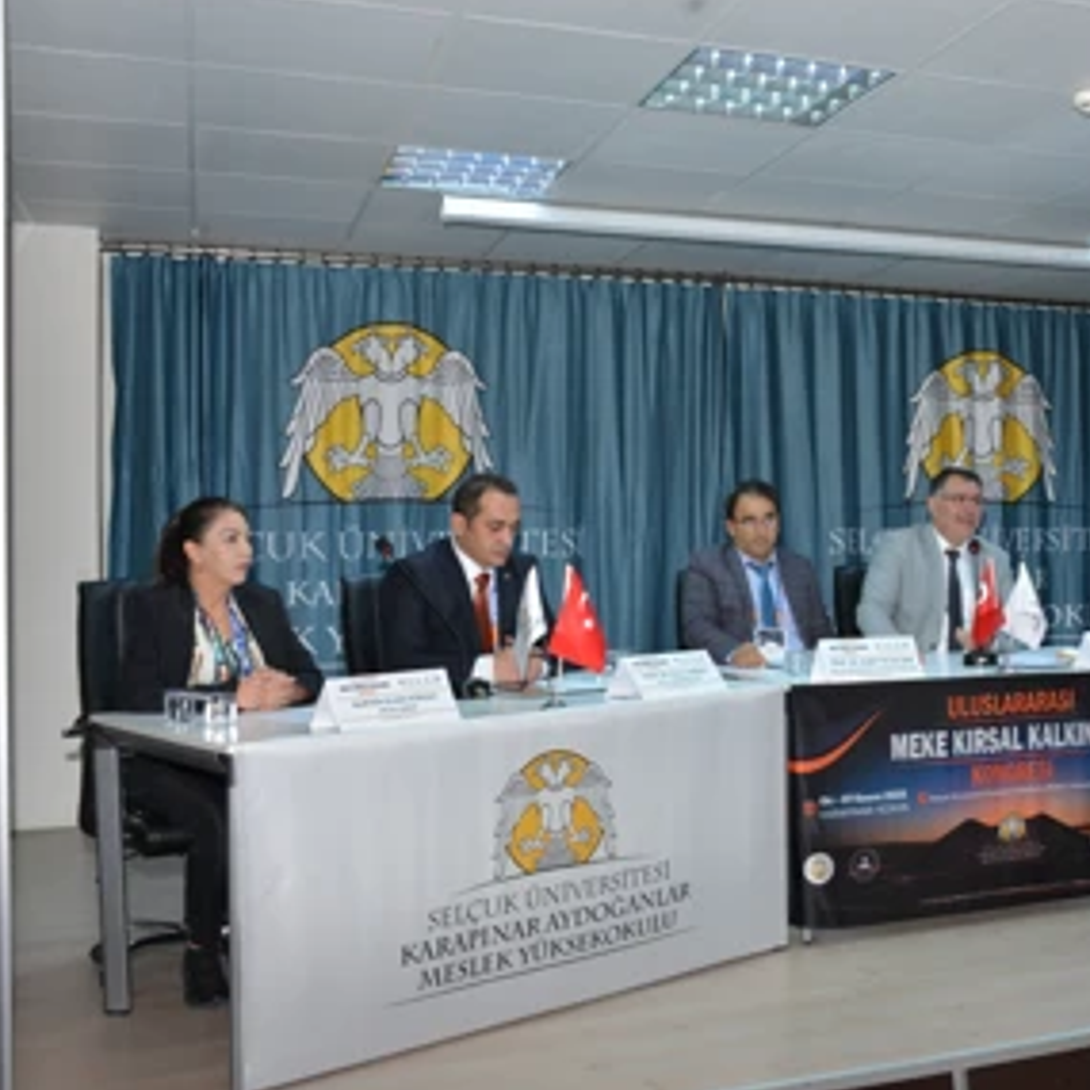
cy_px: 537
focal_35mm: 42
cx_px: 826
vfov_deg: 40.0
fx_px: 1496
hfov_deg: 38.9
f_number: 7.1
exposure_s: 1/60
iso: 1000
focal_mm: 32
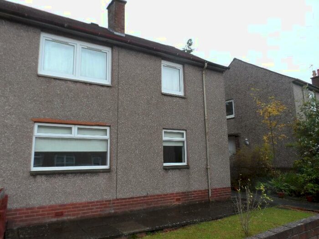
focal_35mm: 24
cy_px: 120
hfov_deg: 71.6
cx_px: 160
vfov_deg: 56.8
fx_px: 221
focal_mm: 4
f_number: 3.2
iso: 80
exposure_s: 1/125
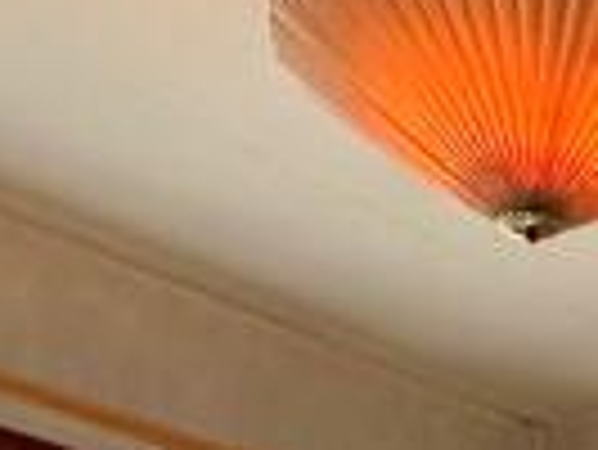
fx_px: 1867
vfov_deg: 9.8
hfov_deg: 17.5
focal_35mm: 108
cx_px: 674
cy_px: 1413
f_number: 2.2
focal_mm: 2.22
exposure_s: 1/100
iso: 80
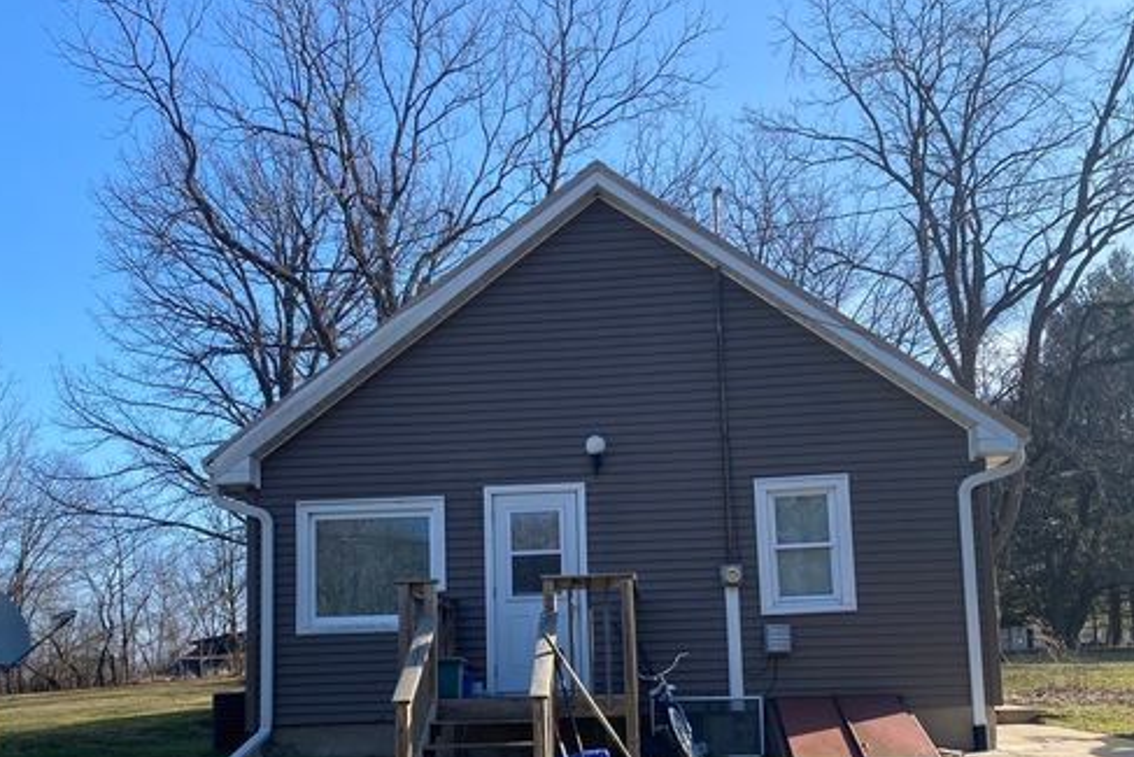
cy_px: 563
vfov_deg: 35.2
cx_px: 566
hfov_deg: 51.9
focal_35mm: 37
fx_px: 1166
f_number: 1.8
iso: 32
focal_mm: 4.25
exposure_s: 1/1362
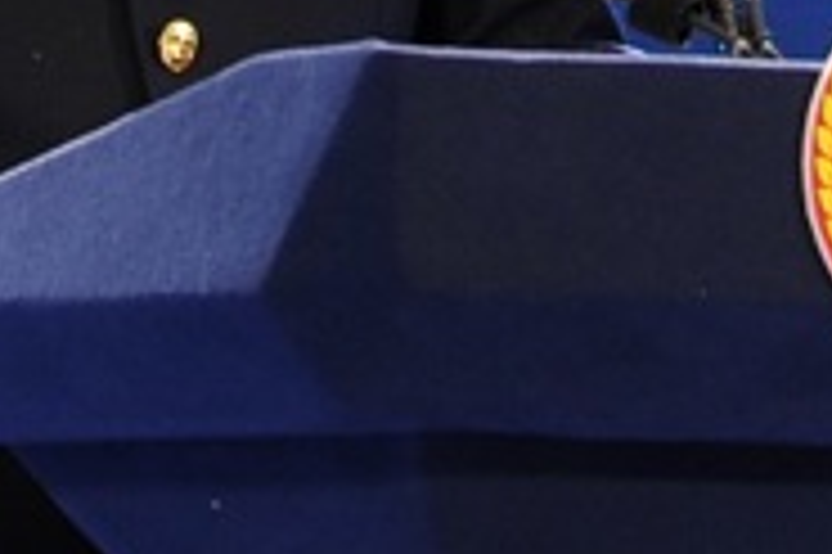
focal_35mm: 962
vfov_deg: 1.4
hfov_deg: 2.1
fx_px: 22213
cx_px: 157
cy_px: -757
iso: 500
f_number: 6.3
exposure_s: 1/60
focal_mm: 120
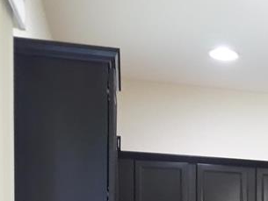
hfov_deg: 18.3
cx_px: 411
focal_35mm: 94
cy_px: 305
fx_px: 728
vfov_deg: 14.6
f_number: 1.7
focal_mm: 3.7
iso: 200
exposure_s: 1/24
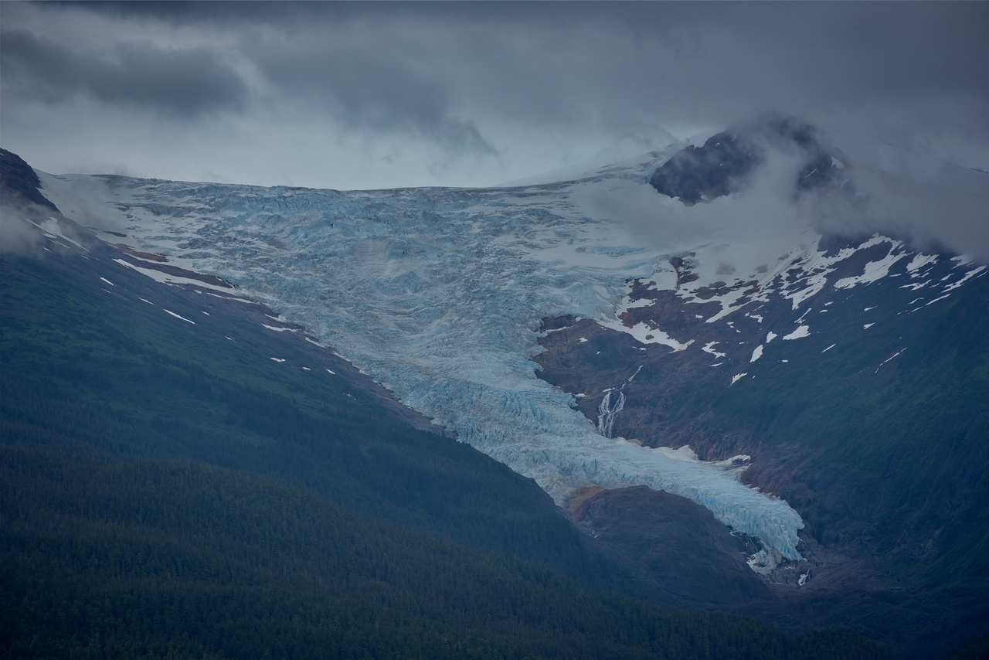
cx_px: 494
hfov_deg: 14.2
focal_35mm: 145
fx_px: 3984
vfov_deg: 9.5
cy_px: 330
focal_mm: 145
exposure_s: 1/320
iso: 100
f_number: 9
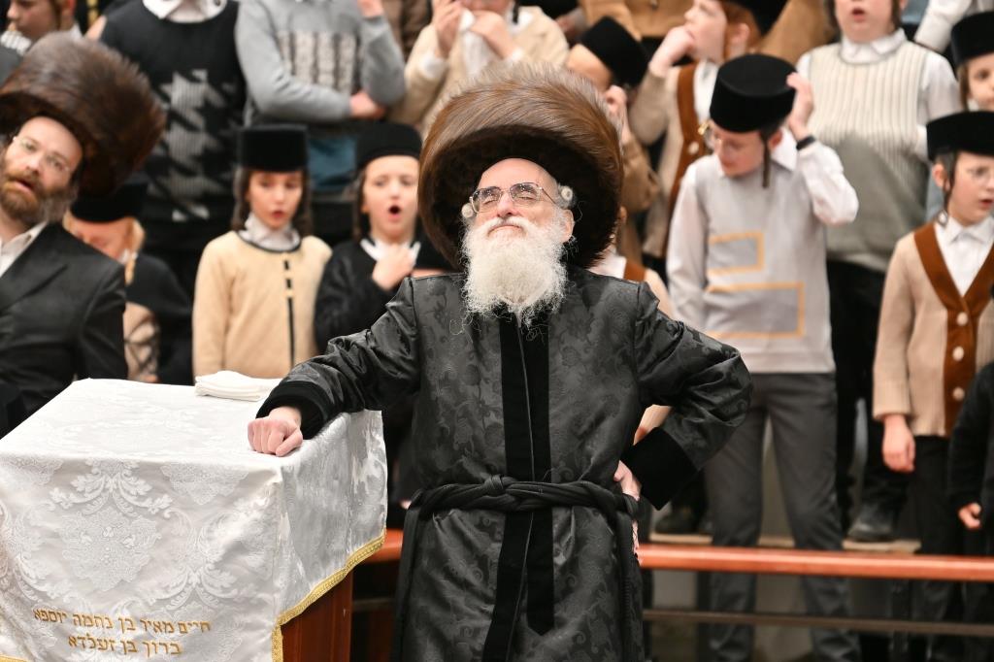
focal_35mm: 300
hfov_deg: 6.9
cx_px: 497
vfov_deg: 4.6
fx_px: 8280
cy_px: 331
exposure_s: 1/160
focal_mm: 200
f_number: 2.8
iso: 200
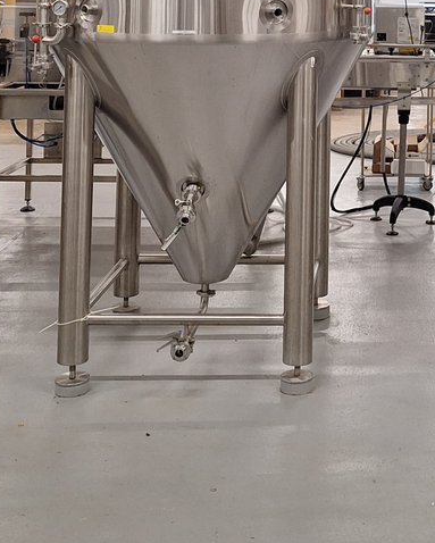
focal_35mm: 71
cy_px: -93
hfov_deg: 21.1
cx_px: 396
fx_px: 1142
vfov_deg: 24.5
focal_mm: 5.54
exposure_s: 1/40
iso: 160
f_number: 1.8
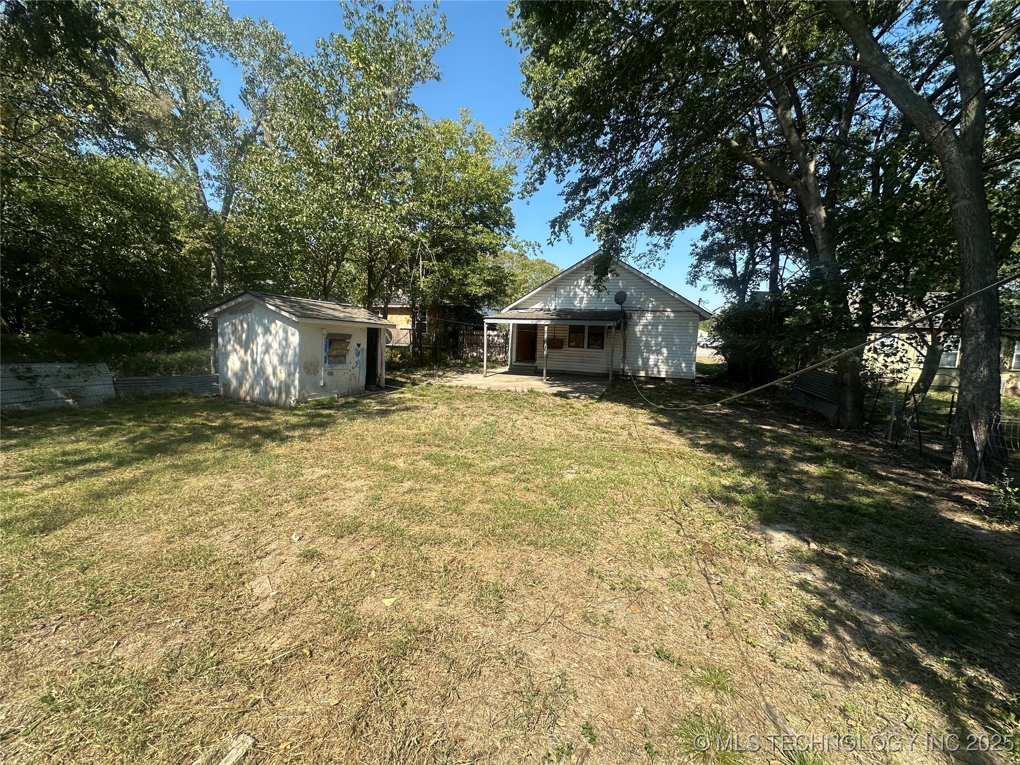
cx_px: 510
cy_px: 382
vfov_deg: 85.7
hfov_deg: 102.1
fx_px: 413
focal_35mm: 14
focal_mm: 2.22
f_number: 2.2
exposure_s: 1/1350
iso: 50
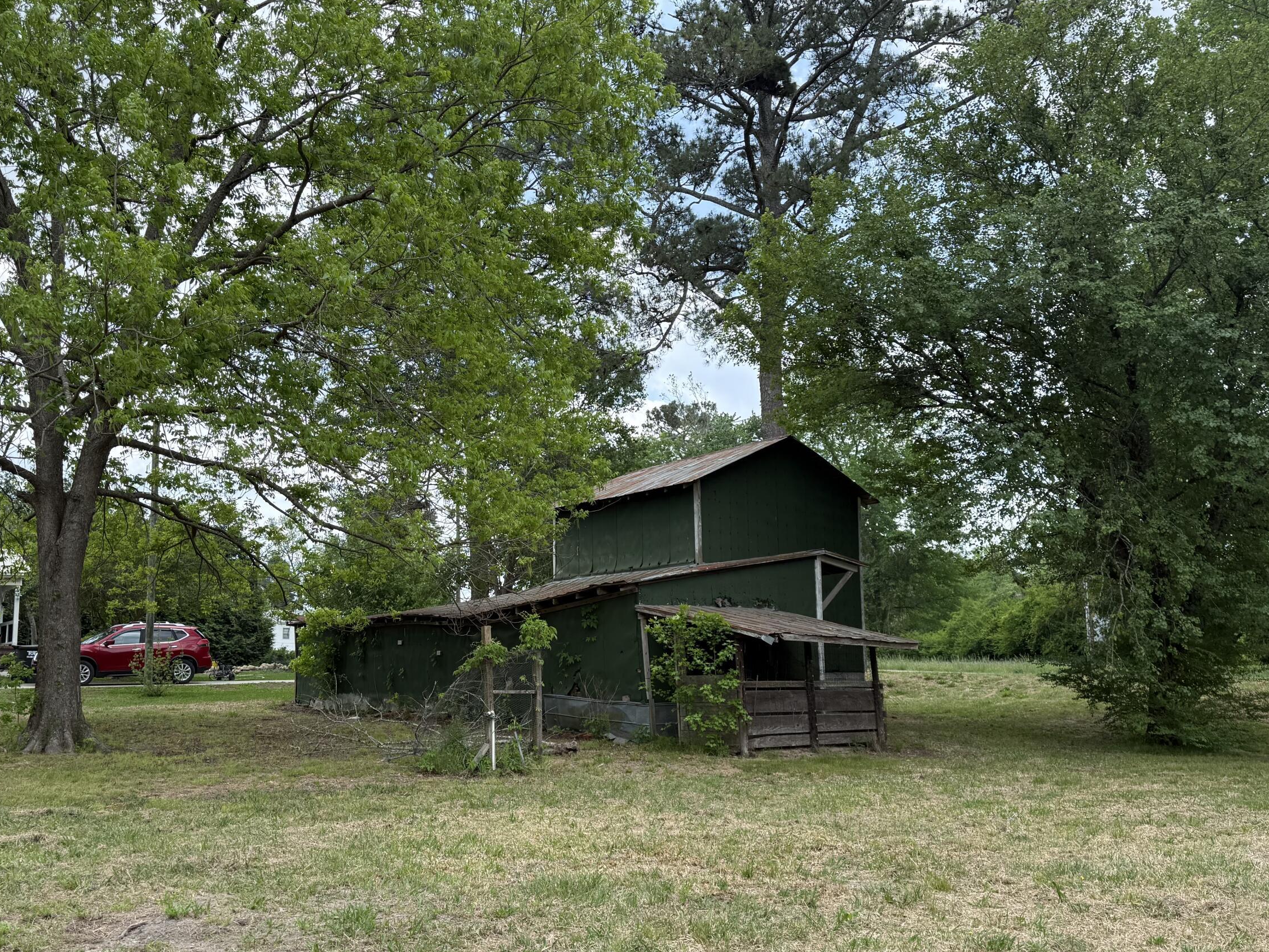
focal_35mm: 32
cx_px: 578
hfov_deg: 56.7
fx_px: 1173
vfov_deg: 44.1
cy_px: 541
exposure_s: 1/1855
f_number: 1.78
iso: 100
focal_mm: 6.76
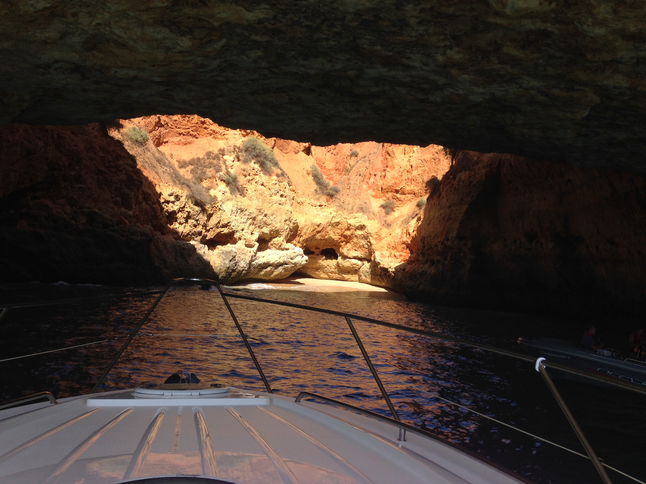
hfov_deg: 55.4
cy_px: 242
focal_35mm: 33
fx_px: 616
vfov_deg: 42.9
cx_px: 323
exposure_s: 1/1261
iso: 50
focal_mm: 4.12
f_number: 2.4
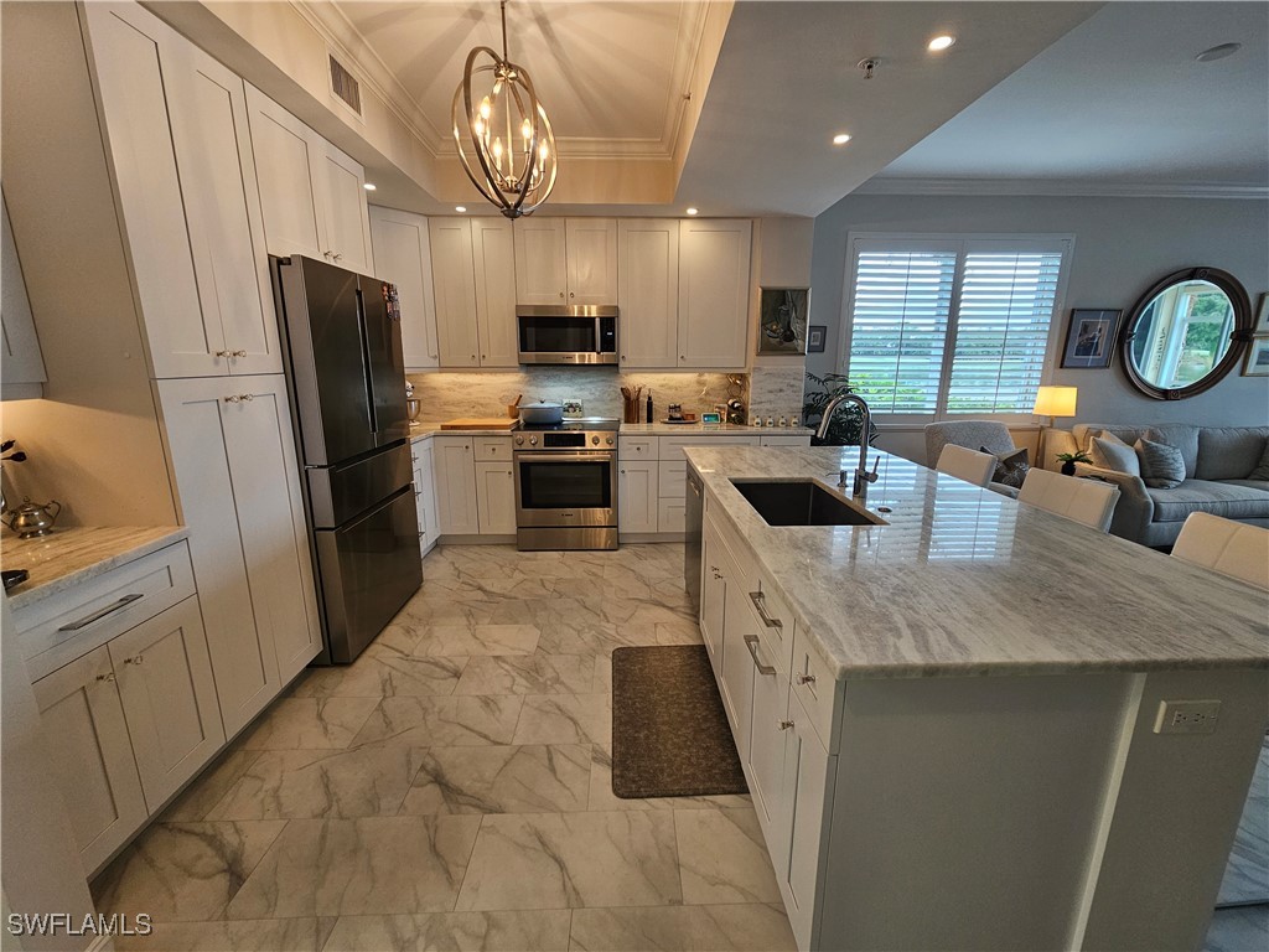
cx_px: 634
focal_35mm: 13
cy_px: 476
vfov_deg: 89.9
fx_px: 477
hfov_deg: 106.2
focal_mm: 2.2
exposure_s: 1/60
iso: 100
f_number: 2.2
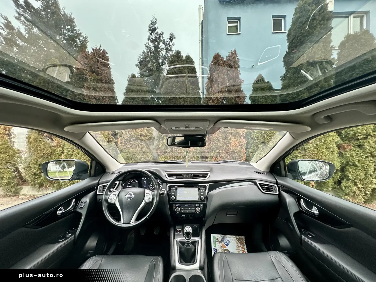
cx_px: 188
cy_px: 141
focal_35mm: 14
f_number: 2.2
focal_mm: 2.22
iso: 320
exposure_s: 1/99
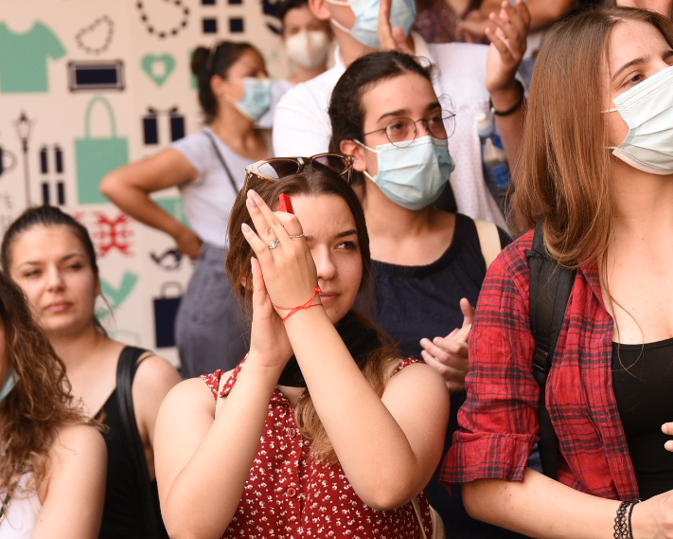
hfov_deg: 15.5
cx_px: 377
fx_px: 2470
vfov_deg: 12.4
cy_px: 308
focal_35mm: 124
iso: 320
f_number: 4
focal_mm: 58
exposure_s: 1/500
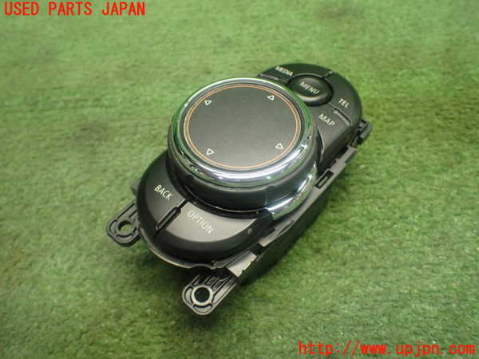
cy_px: 180
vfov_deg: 46.8
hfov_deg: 60.0
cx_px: 240
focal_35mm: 30
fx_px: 415
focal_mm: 5.4
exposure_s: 1/125
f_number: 2.3
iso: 800
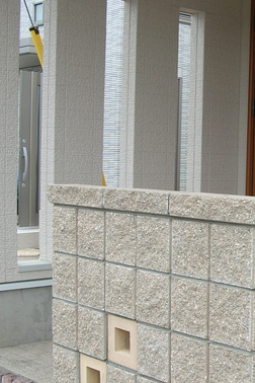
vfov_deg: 30.4
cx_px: 249
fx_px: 701
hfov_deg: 20.0
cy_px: 229
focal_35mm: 66
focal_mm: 6
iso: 50
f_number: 2.7
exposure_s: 1/203
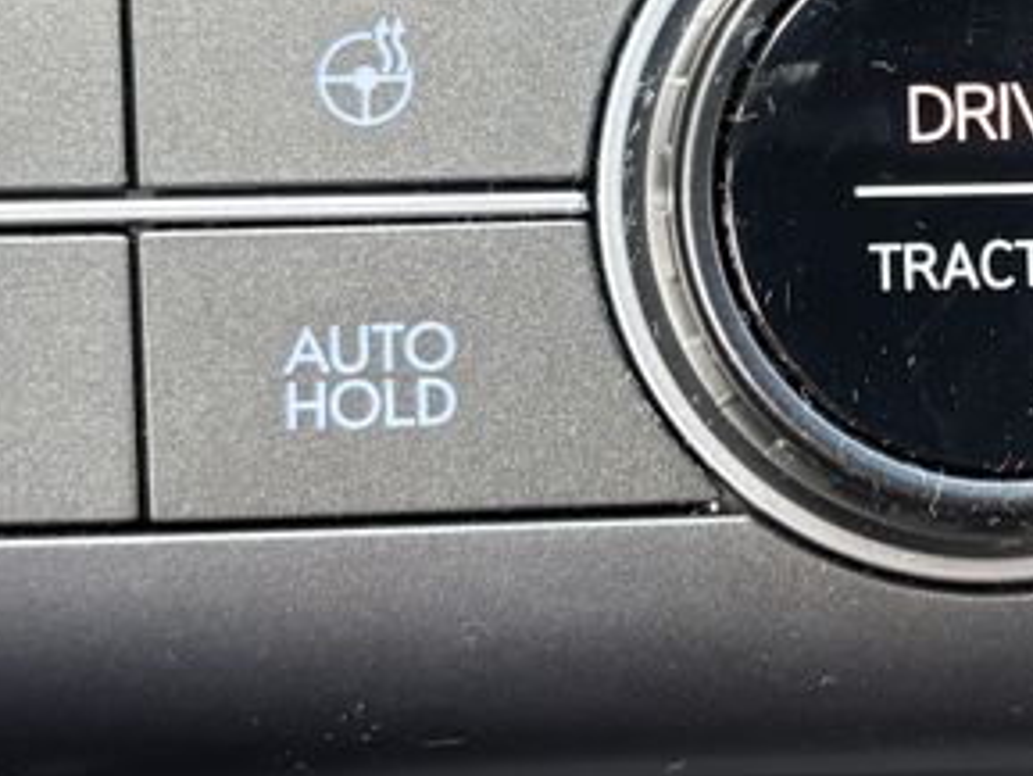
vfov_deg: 16.0
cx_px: 886
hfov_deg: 20.9
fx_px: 2747
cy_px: 154
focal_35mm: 92
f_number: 1.6
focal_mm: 5.96
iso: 125
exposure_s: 1/59
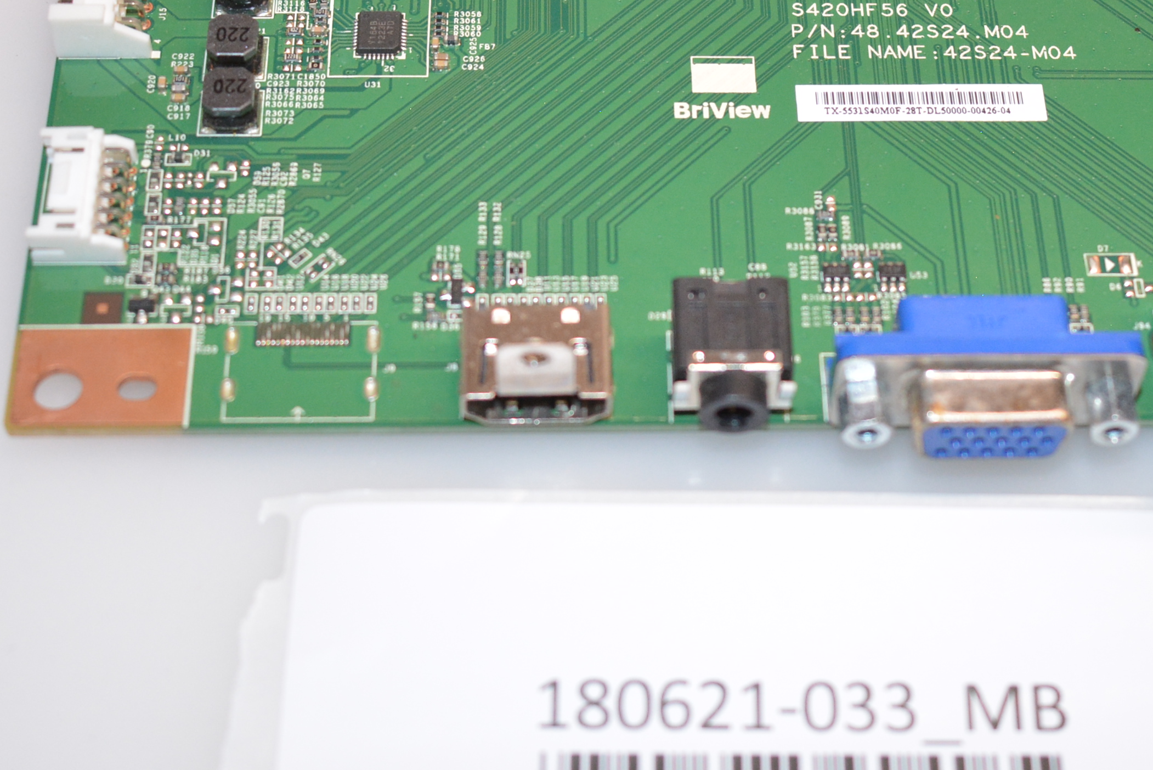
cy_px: 268
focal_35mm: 77
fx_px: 2467
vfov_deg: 17.7
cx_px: 737
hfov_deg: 26.2
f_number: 3.8
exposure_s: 1/200
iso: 800
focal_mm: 24
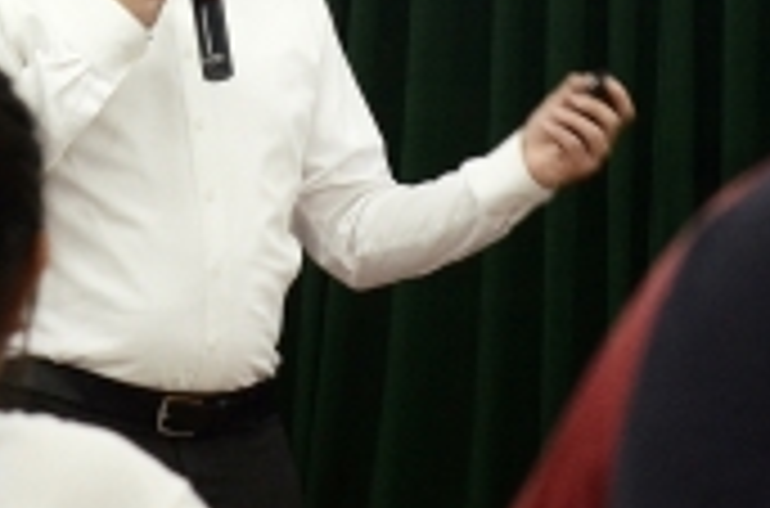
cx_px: 441
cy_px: -162
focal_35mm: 338
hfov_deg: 6.1
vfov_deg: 4.0
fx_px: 7209
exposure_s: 1/60
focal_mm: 70
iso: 1250
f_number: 7.1
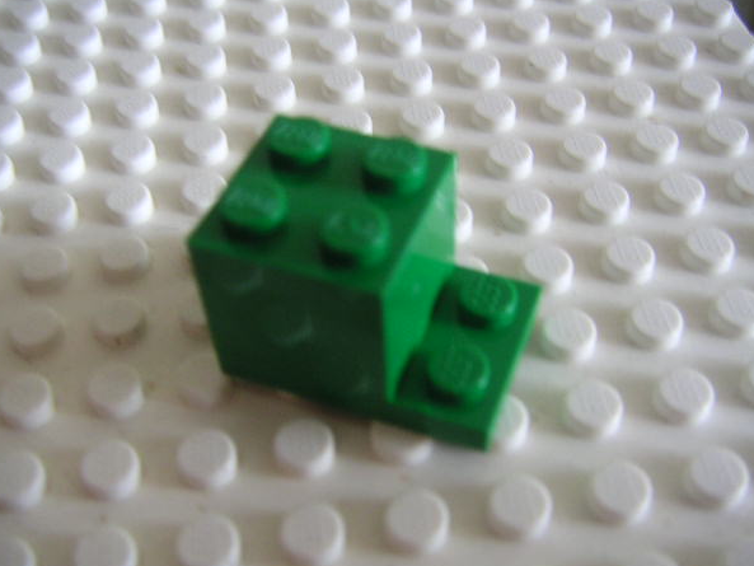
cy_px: 300
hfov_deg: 45.7
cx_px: 352
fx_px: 893
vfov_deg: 35.1
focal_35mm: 41
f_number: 2.8
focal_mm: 6
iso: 100
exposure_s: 1/10
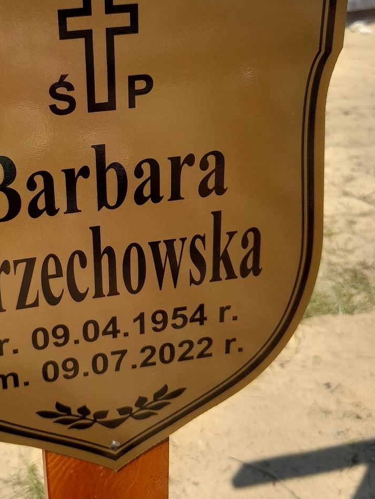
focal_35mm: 53
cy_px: 187
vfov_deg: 36.0
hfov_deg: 27.3
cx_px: 108
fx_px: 765
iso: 20
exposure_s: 1/710
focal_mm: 4.6
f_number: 2
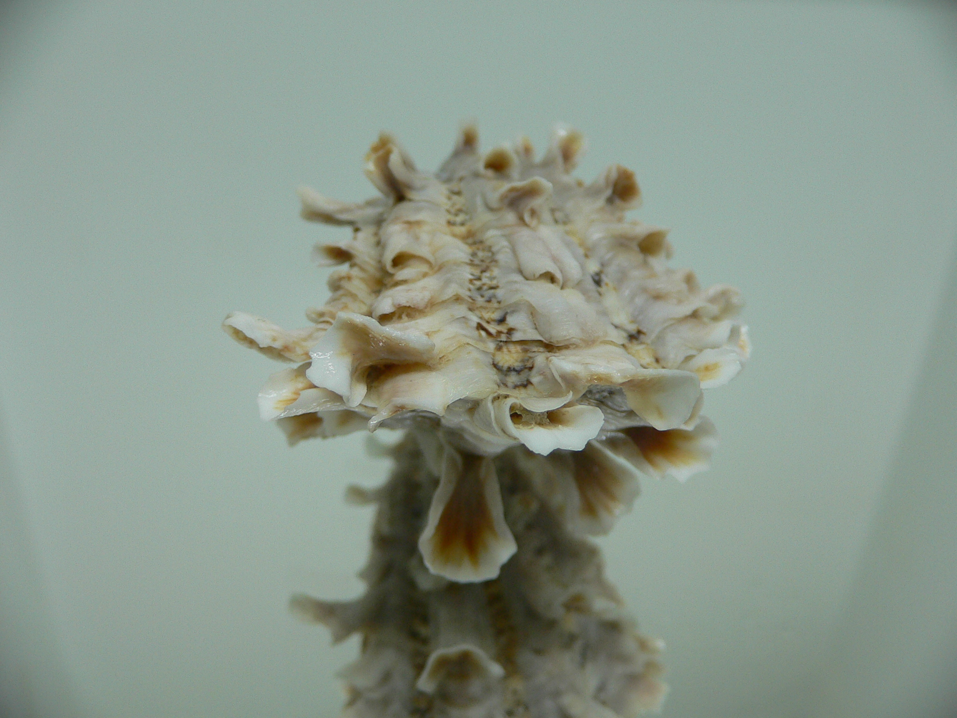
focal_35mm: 35
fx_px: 968
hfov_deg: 52.6
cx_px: 478
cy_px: 359
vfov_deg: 40.7
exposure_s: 1/60
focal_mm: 4.6
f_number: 2.8
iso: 100
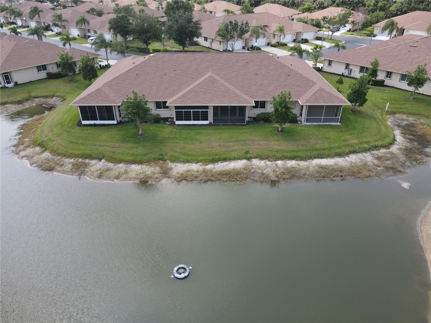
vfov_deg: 56.8
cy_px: 162
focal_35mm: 24
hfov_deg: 71.6
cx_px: 216
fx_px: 299
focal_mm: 4.5
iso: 100
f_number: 2.8
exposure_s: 1/320
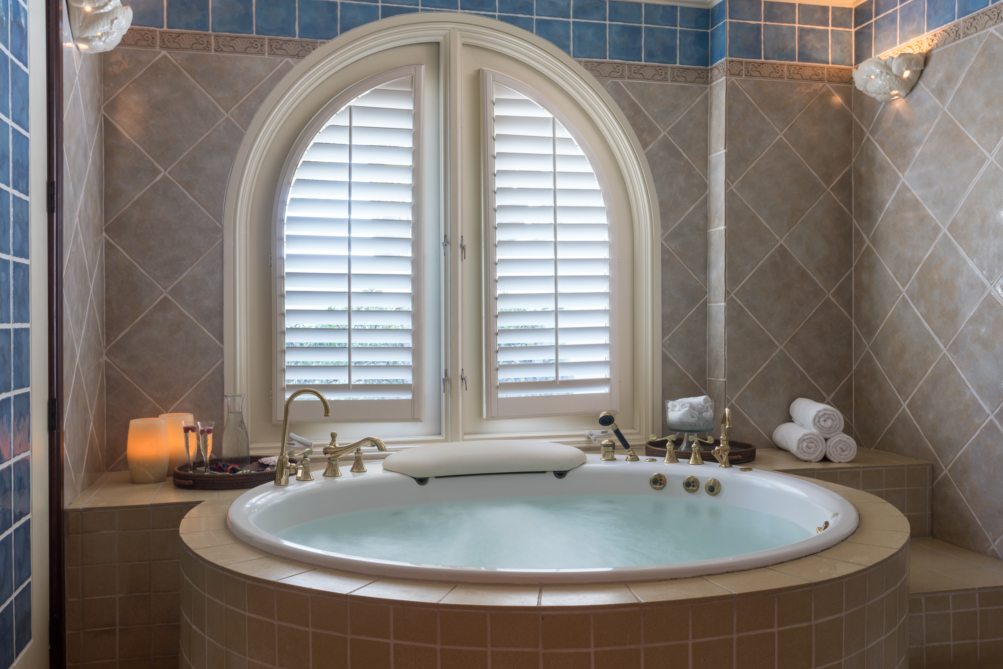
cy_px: 334
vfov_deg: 40.0
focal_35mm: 33
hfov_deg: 57.2
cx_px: 502
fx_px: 919
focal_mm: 33
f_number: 8
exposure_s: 4
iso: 100
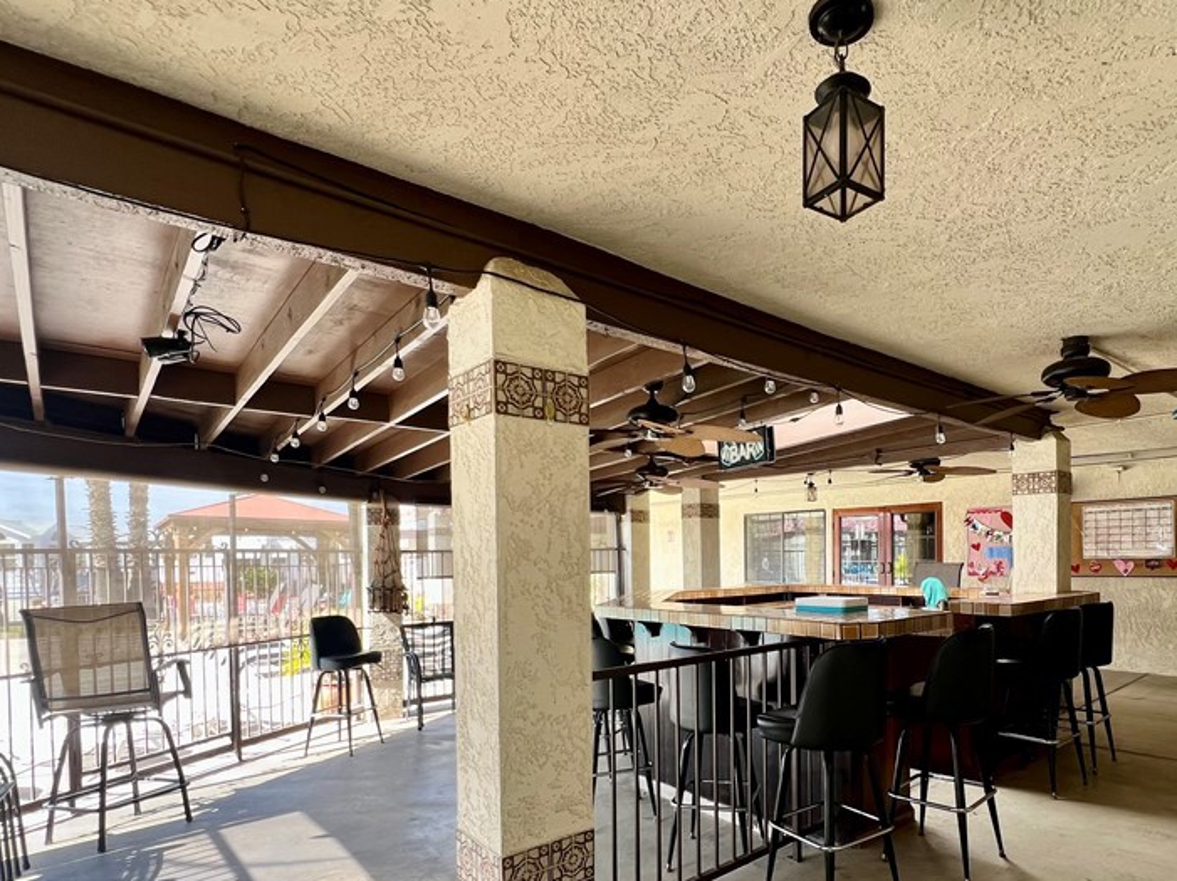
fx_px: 646
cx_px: 722
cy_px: 567
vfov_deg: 67.2
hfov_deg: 83.4
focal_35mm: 19
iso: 50
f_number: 1.8
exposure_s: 1/99
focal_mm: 1.57
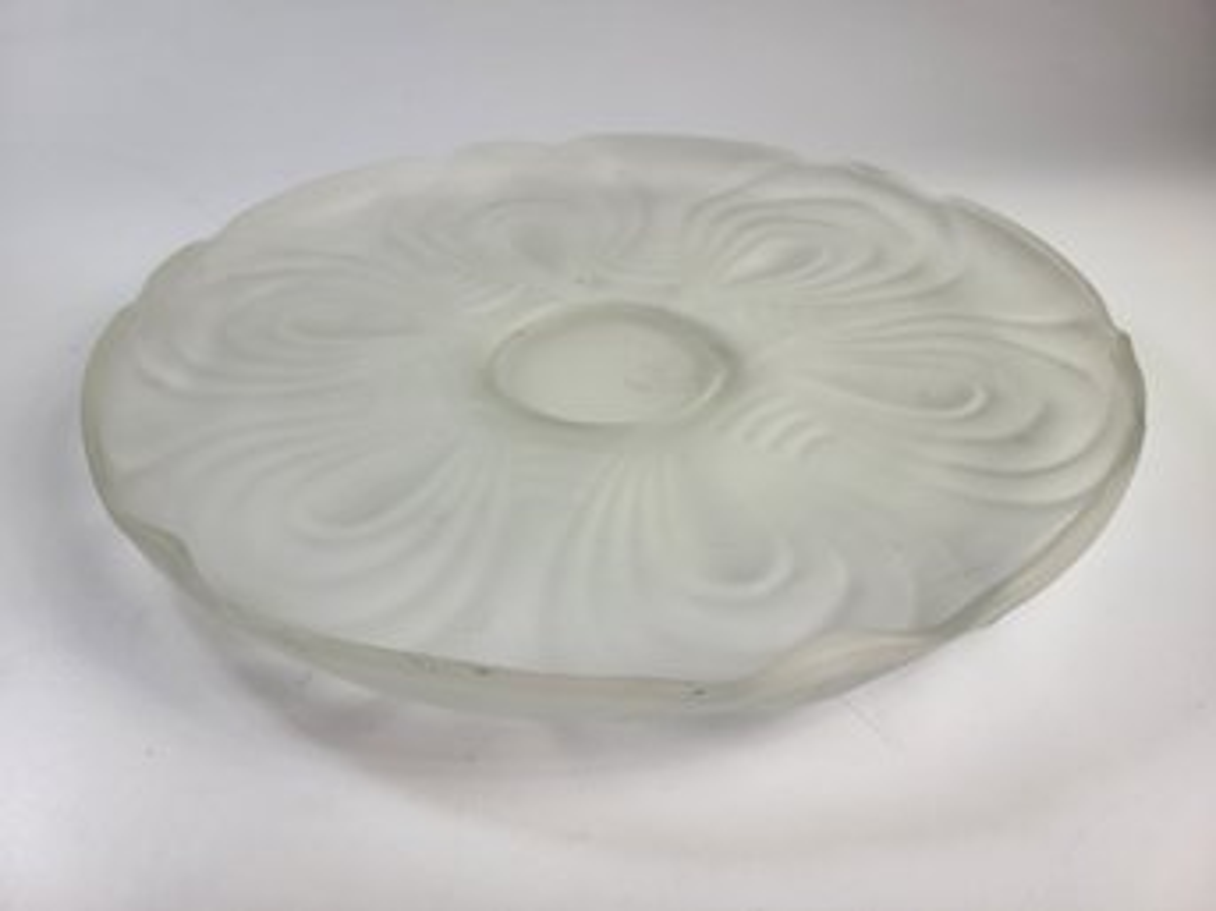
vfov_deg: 53.0
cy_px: 456
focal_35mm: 26
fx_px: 913
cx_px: 608
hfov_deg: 67.3
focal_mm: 5.4
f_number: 1.8
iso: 40
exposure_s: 1/447
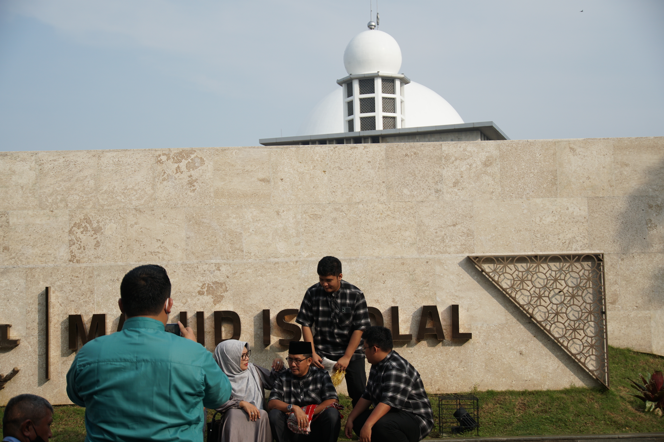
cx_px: 332
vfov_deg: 22.0
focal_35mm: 62
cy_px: 221
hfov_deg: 32.7
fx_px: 1133
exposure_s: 1/640
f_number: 5
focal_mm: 41
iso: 100
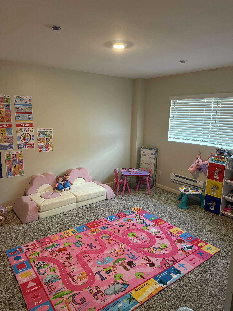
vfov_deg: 71.6
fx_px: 215
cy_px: 156
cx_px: 116
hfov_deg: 56.8
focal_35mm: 24
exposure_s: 1/60
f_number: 1.78
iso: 200
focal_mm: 6.76
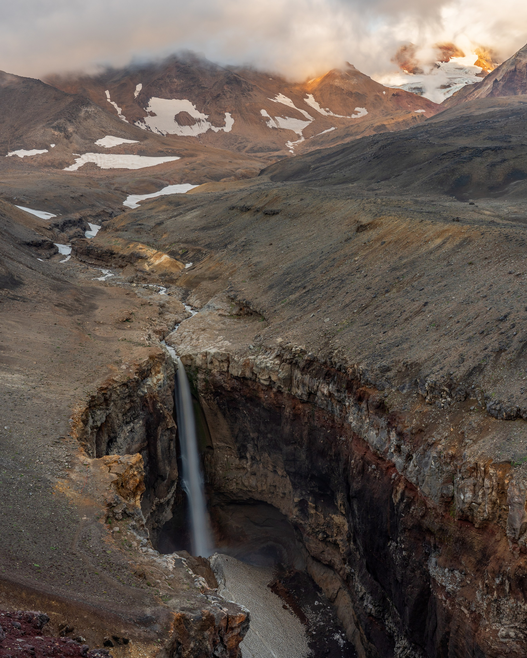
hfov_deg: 38.2
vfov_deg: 46.8
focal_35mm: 39
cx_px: 261
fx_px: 760
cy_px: 308
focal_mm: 34
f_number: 10
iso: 100
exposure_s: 4
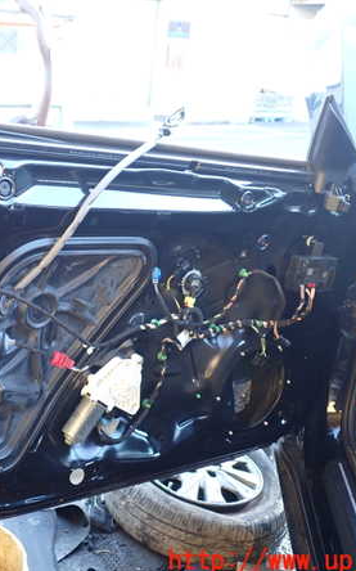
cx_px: 73
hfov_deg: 29.2
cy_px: 288
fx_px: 668
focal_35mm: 43
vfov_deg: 46.2
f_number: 2.3
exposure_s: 1/40
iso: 200
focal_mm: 5.4
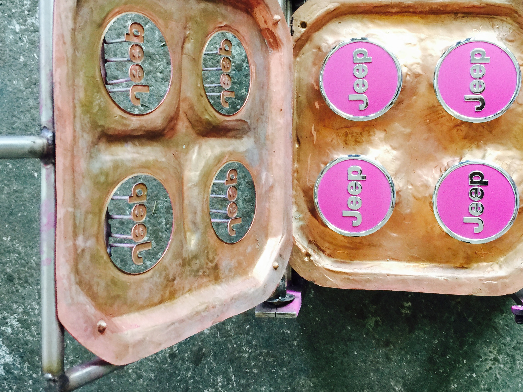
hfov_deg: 45.6
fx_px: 619
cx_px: 305
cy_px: 161
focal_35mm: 41
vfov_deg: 35.0
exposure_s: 1/15
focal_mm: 4.15
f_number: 2.2
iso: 64
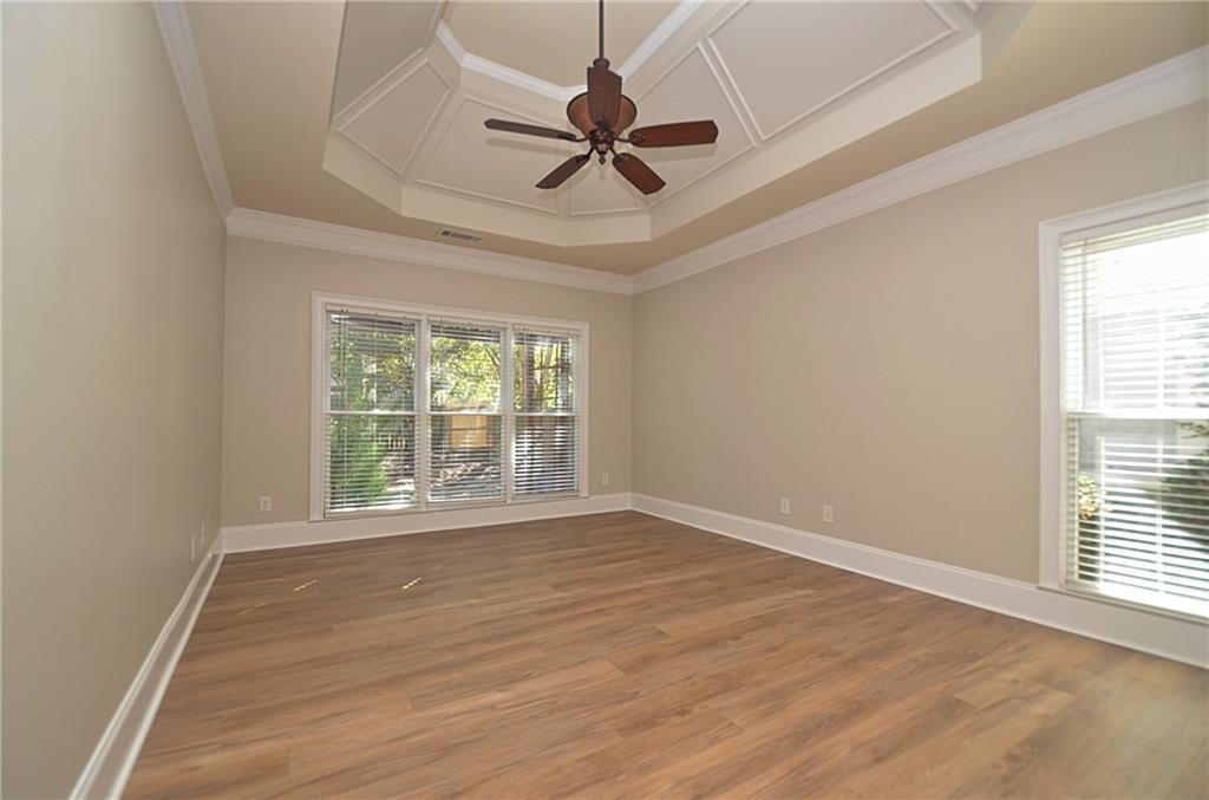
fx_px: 502
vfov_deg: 77.0
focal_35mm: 15
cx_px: 604
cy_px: 400
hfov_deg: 100.5
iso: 400
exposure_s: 1/60
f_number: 5.6
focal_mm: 10
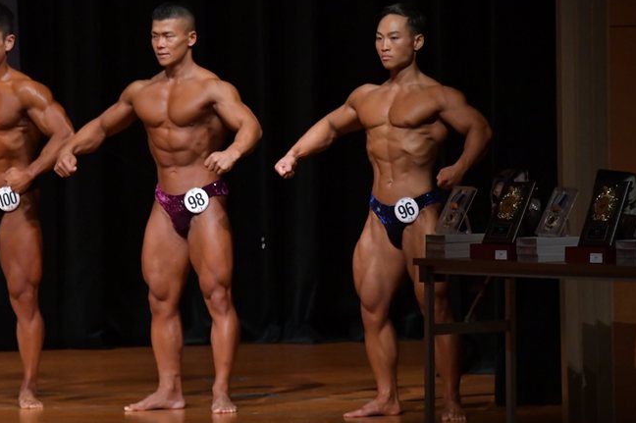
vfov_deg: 4.2
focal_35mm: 323
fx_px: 5702
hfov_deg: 6.4
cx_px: 266
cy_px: 197
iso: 5000
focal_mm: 180
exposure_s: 1/400
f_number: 5.6
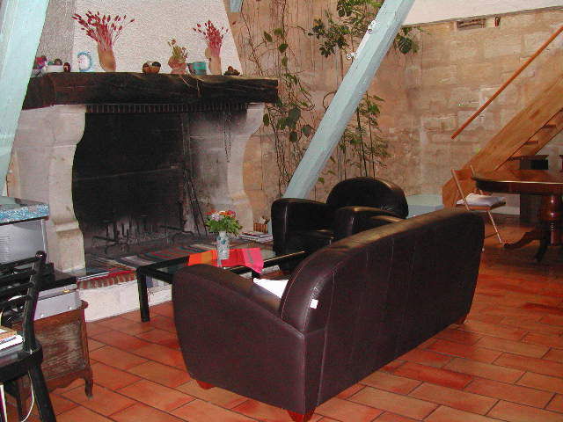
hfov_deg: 49.0
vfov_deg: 37.7
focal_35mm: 38
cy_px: 211
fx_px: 618
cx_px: 282
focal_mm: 8
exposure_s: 1/60
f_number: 2.8
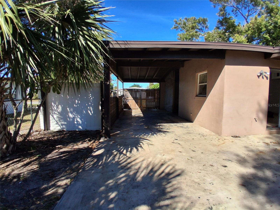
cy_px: 105
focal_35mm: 17
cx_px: 140
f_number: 2.2
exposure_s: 1/1106
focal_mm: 1.4
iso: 50
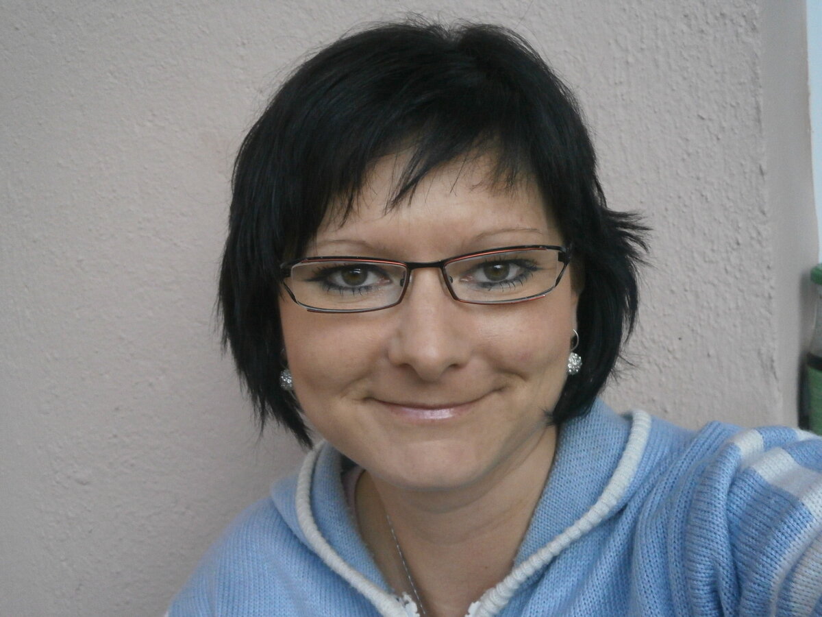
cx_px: 411
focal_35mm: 47
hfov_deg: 40.4
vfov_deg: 30.9
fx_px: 1116
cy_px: 308
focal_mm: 8.3
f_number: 3.4
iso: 400
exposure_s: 1/250
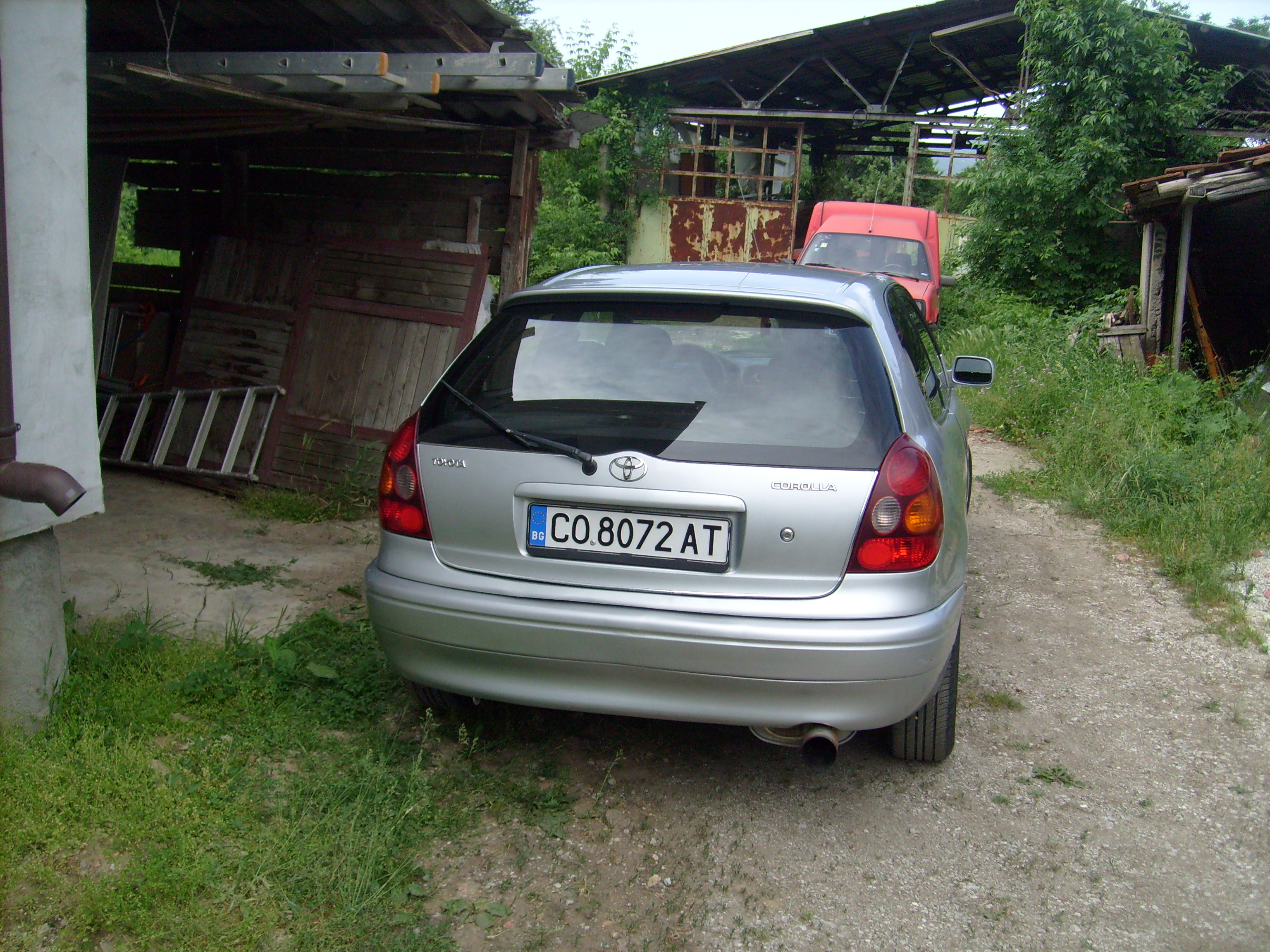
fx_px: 1284
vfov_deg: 40.7
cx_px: 635
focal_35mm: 35
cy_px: 476
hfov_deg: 52.6
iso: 80
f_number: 7.1
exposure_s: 1/90
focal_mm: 5.8
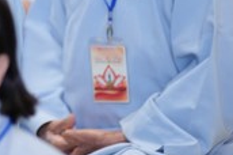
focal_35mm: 568
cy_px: -61
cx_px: -149
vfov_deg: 2.4
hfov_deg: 3.6
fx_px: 3669
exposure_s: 1/200
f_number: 2.8
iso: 2500
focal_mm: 150
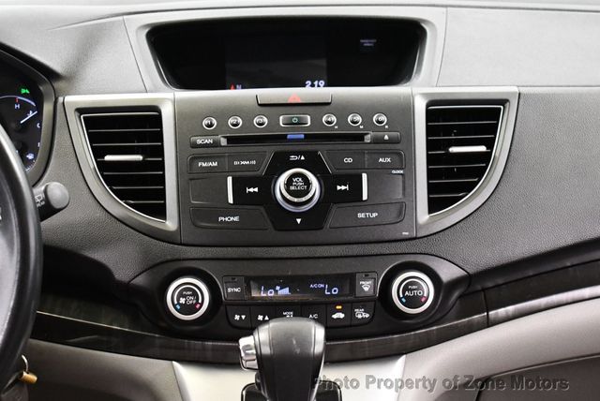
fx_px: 1268
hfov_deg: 26.6
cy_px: 200
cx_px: 300
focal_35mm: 76
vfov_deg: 18.0
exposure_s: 1/60
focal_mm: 38
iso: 4500
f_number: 4.8
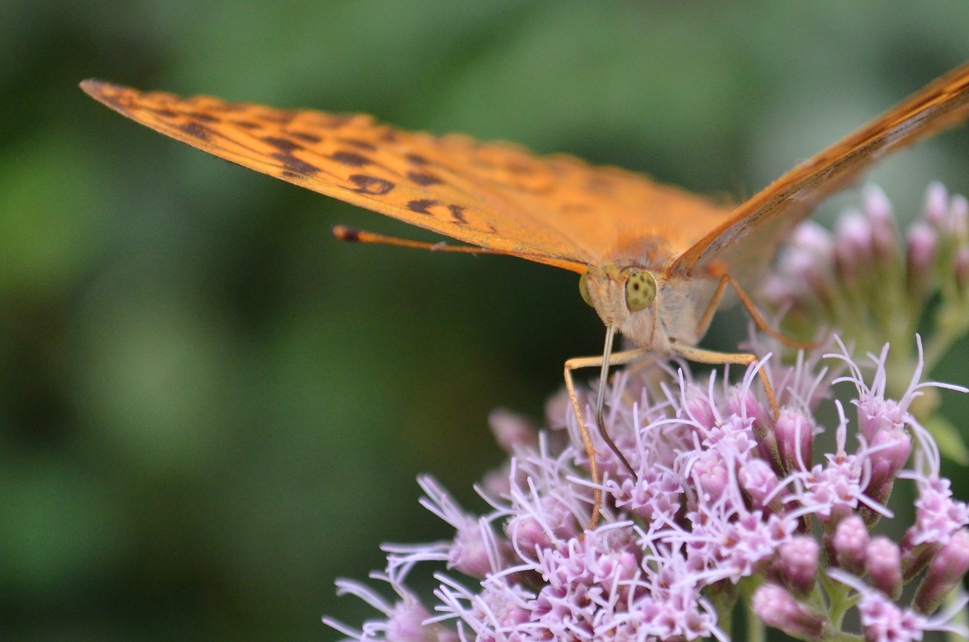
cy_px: 339
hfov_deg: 16.6
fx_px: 3323
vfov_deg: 11.0
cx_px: 643
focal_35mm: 124
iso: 1400
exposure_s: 1/350
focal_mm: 55
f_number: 5.6
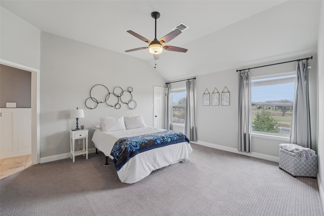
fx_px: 126
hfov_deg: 104.3
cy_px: 108
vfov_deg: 81.2
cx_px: 162
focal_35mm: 14
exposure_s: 1/30
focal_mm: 14
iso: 800
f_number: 8
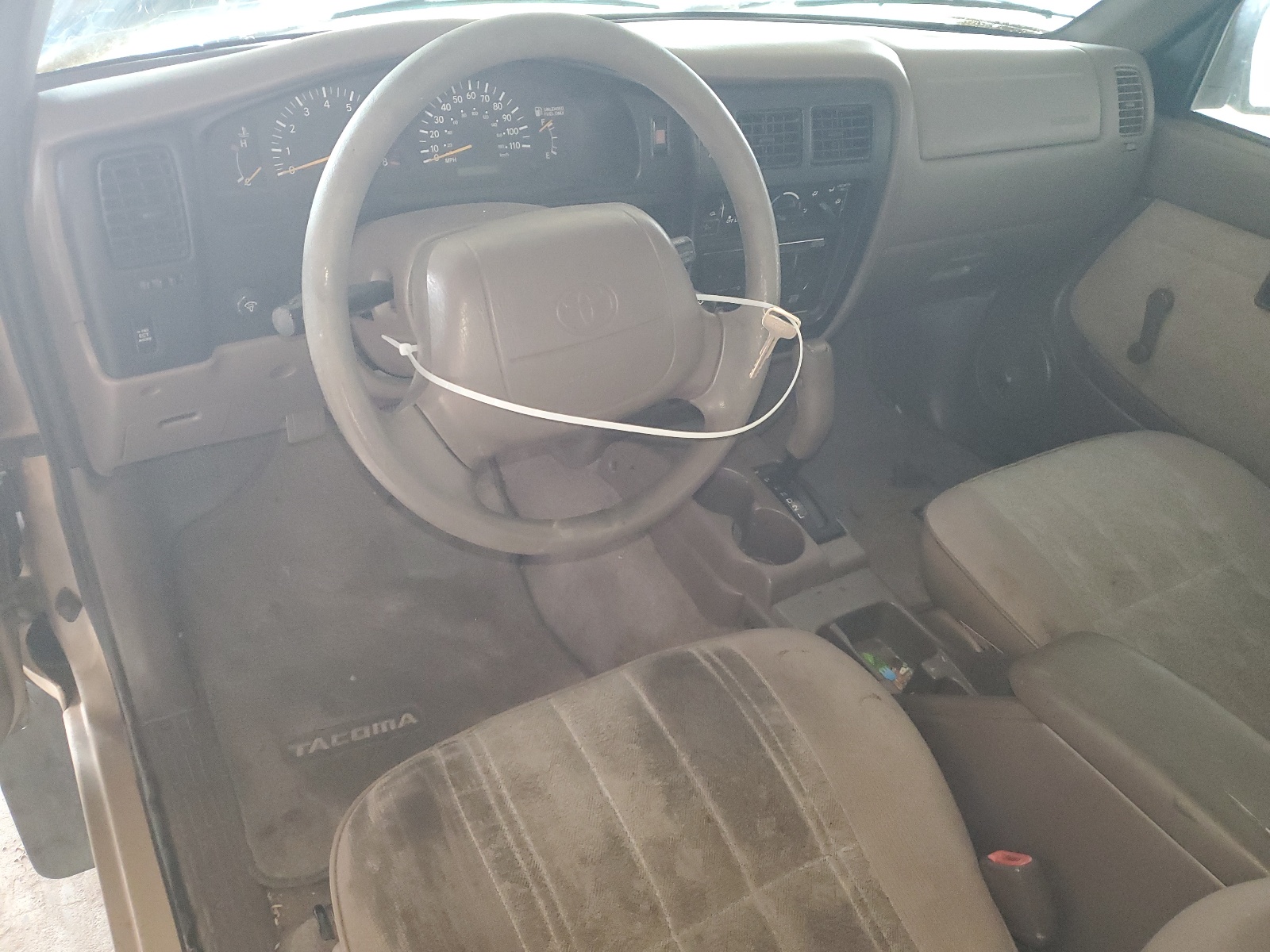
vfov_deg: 53.1
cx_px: 635
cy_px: 476
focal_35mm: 26
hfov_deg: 67.3
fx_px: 954
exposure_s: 1/60.2
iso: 404
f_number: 1.5
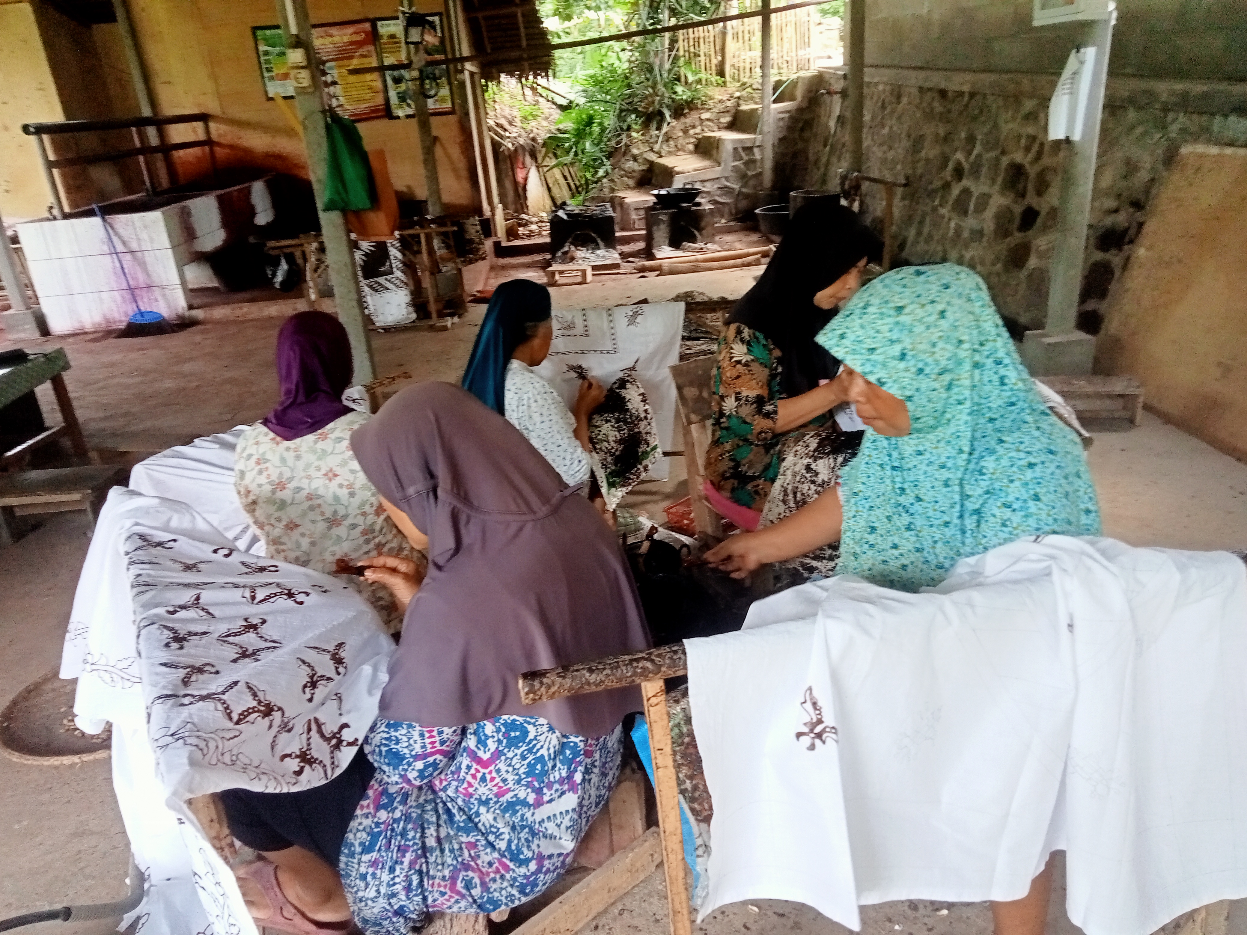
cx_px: 624
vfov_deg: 49.7
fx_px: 1009
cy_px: 468
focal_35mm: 28
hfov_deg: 63.4
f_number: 2.2
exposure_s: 1/33.3
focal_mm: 3.46
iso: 210
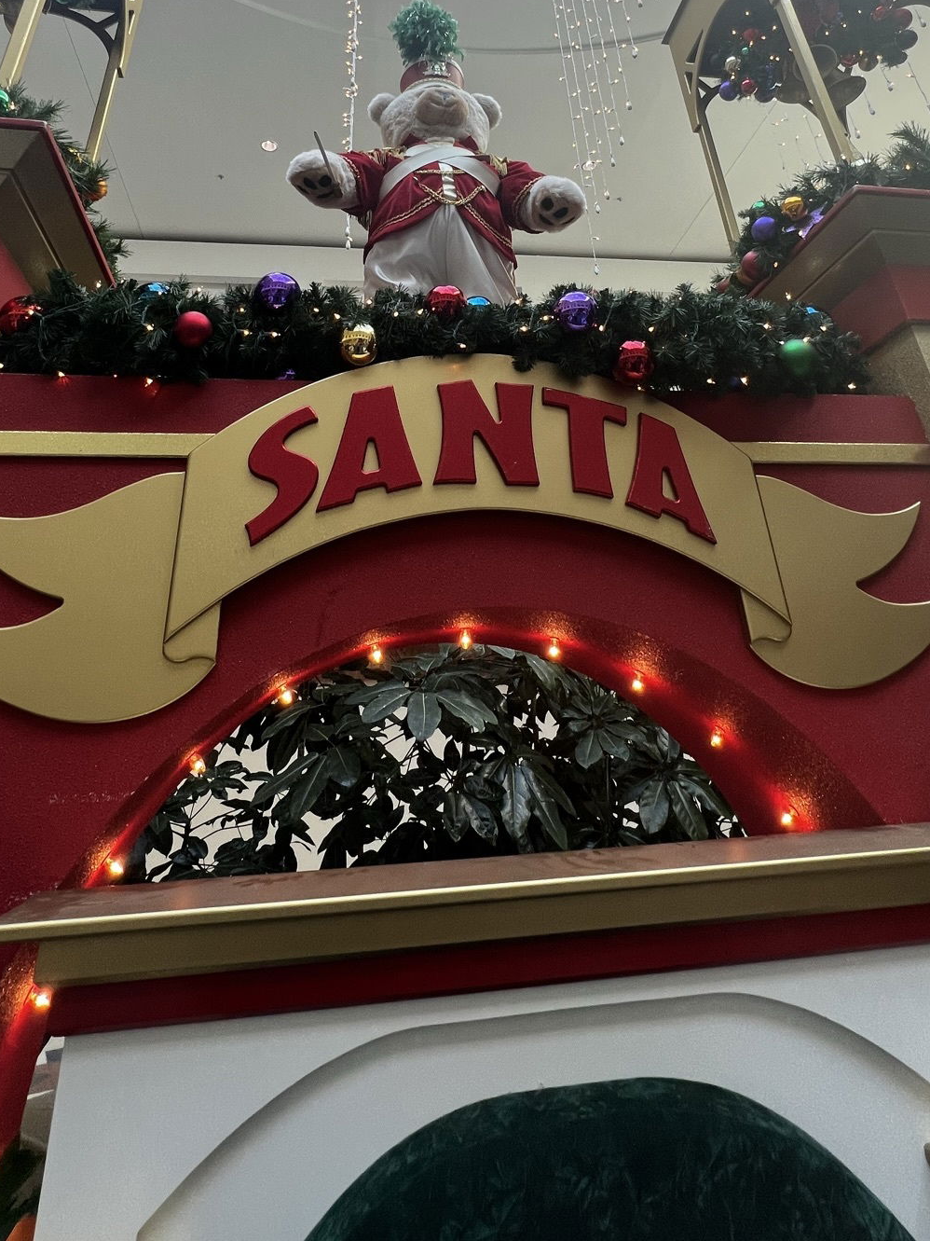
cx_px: 453
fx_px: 717
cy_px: 294
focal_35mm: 20
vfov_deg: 75.2
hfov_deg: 66.0
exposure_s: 1/120
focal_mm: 1.57
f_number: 1.8
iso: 64
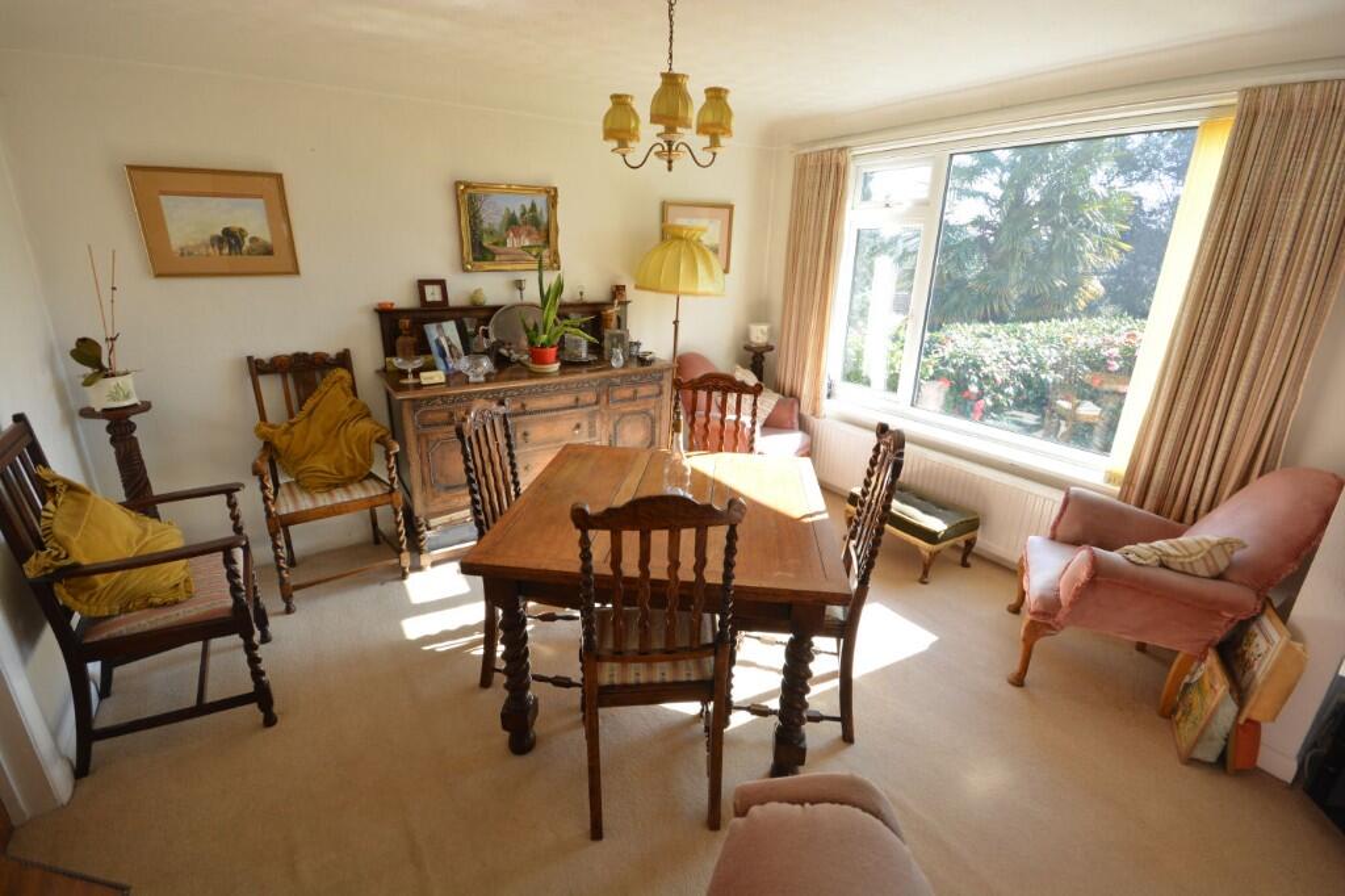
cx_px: 672
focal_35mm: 15
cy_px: 448
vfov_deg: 77.3
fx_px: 560
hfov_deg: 100.4
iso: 400
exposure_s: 1/60
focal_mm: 10
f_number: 8
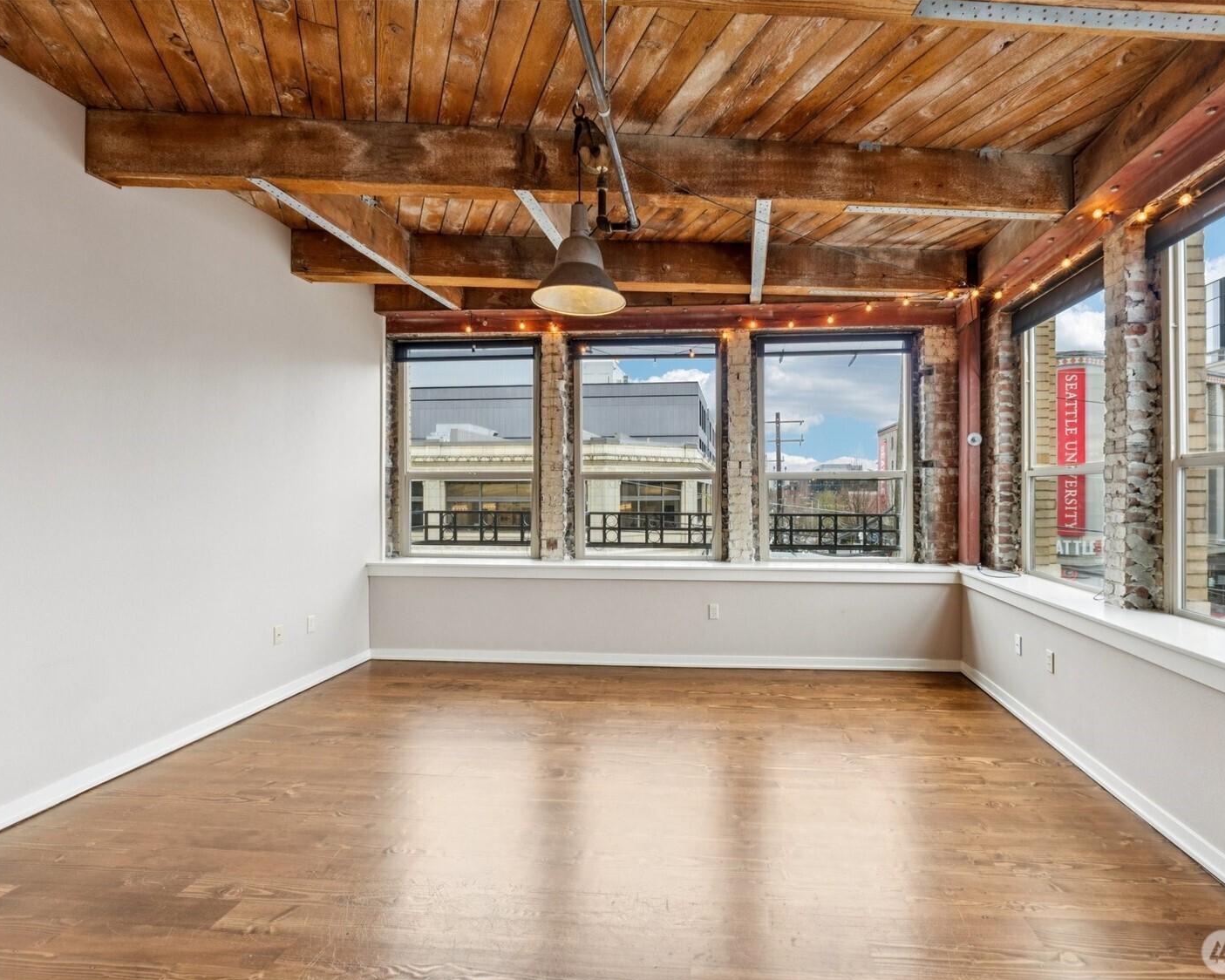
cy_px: 492
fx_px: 616
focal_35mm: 17
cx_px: 674
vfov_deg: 77.0
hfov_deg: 89.4
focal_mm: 10
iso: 250
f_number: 8
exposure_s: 1/13
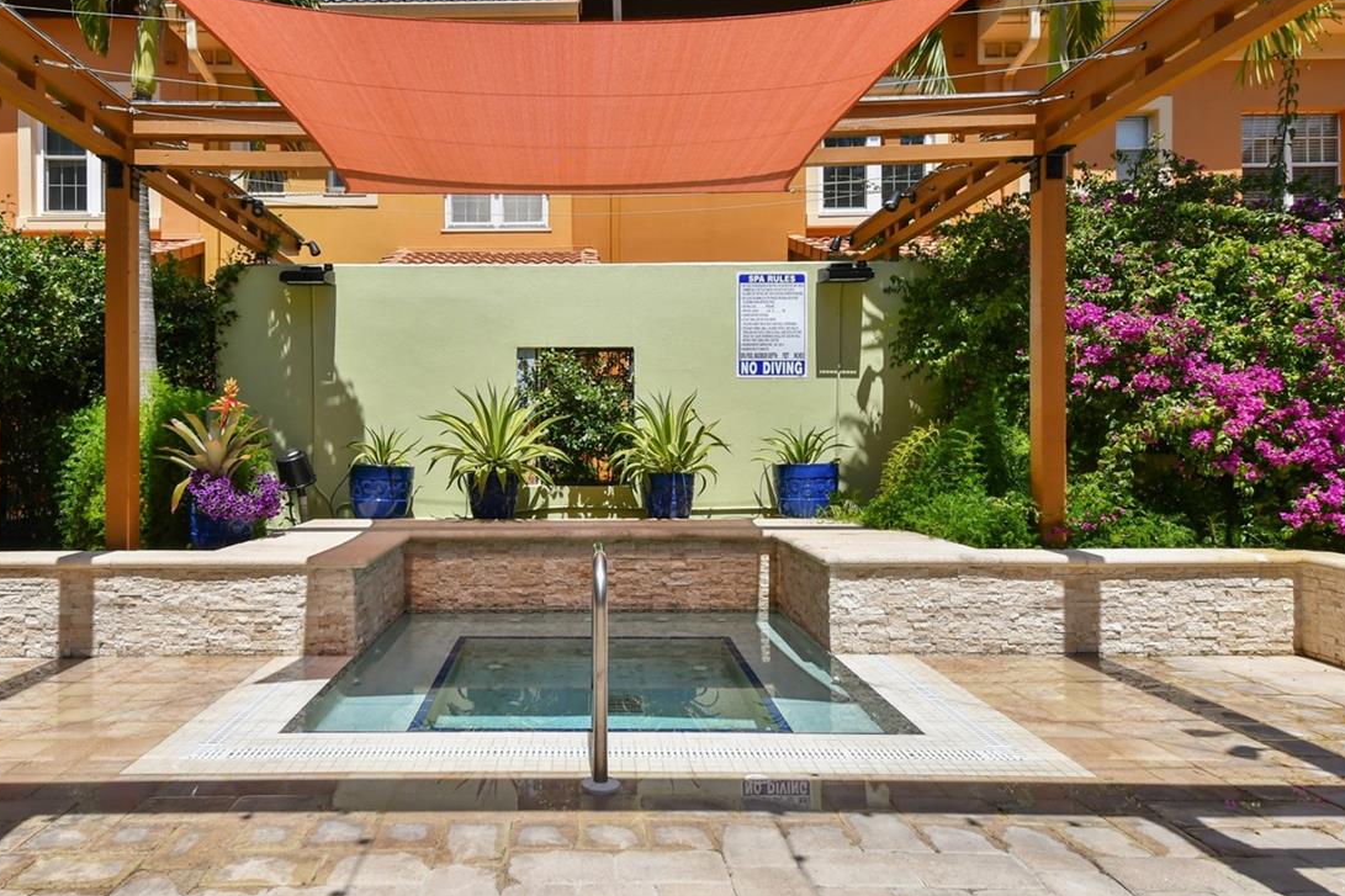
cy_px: 422
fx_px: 822
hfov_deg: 78.1
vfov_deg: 57.2
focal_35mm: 22
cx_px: 573
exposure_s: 1/500
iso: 100
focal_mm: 10
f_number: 7.1
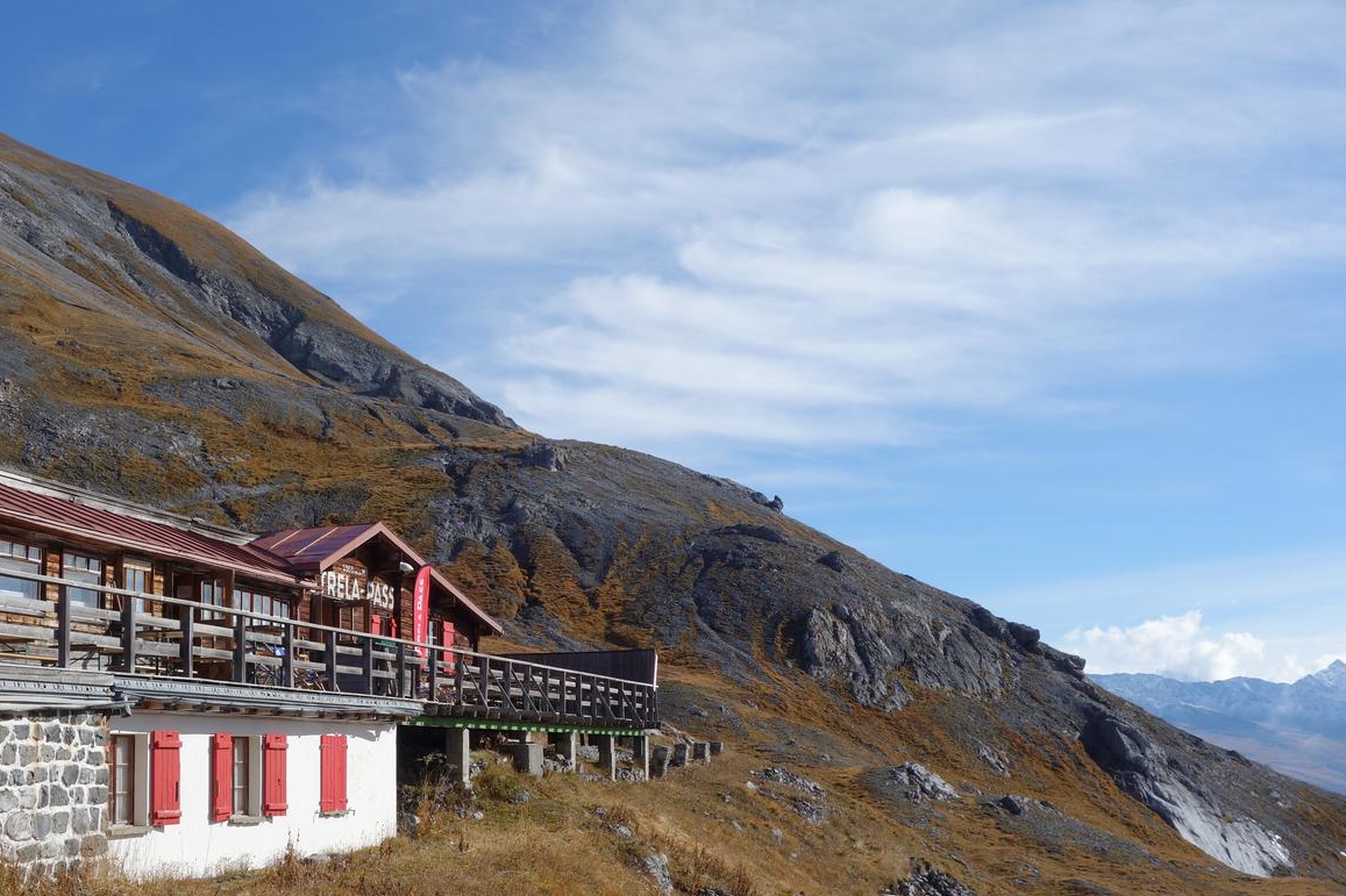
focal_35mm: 42
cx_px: 462
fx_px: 1570
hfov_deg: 45.8
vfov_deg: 31.6
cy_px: 600
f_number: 5.6
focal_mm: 11.32
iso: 125
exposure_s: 1/640
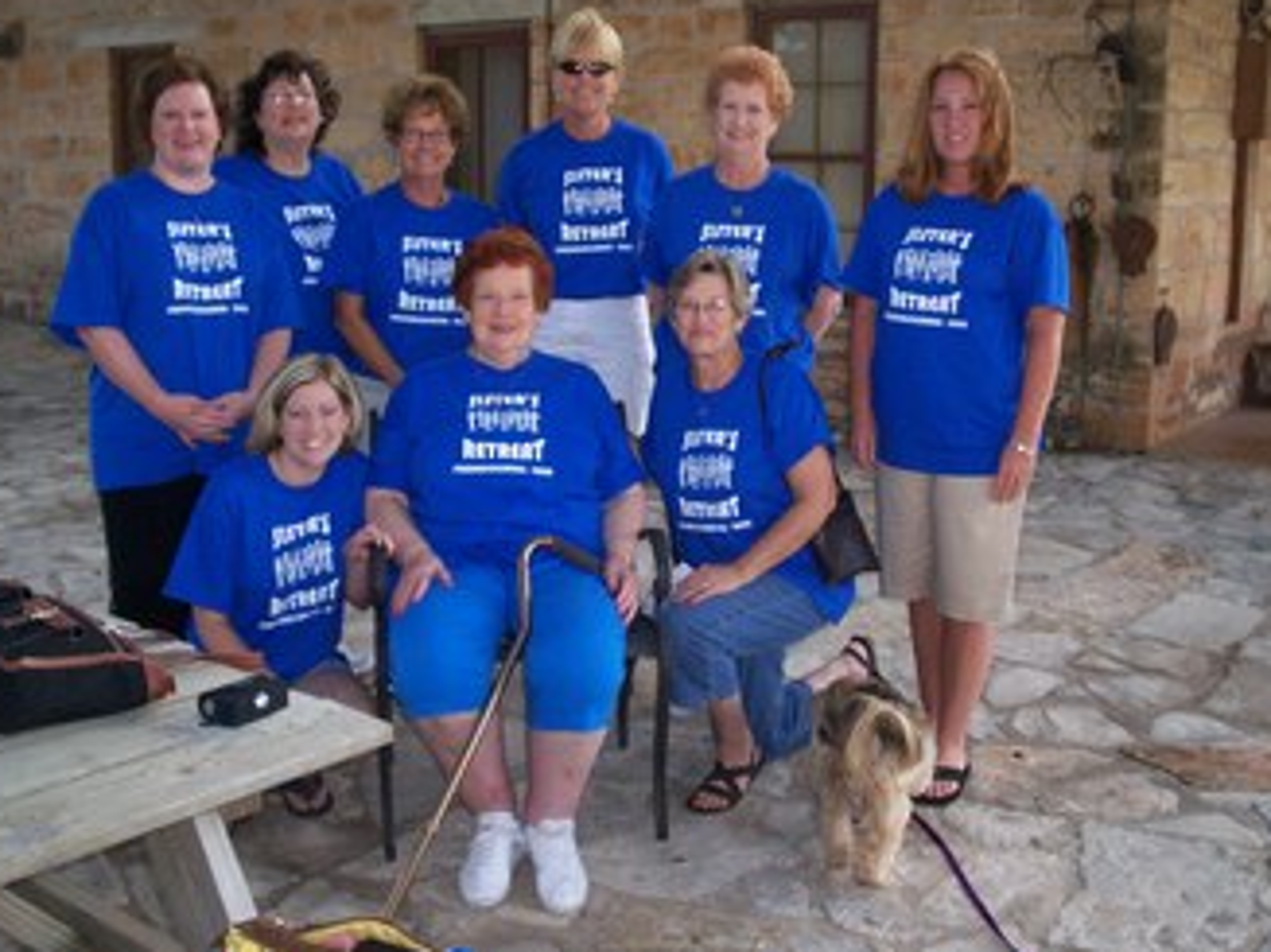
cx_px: 577
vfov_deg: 33.5
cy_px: 398
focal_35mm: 43
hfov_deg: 43.8
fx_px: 1578
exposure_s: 1/64
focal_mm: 5.9
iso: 140
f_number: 4.5
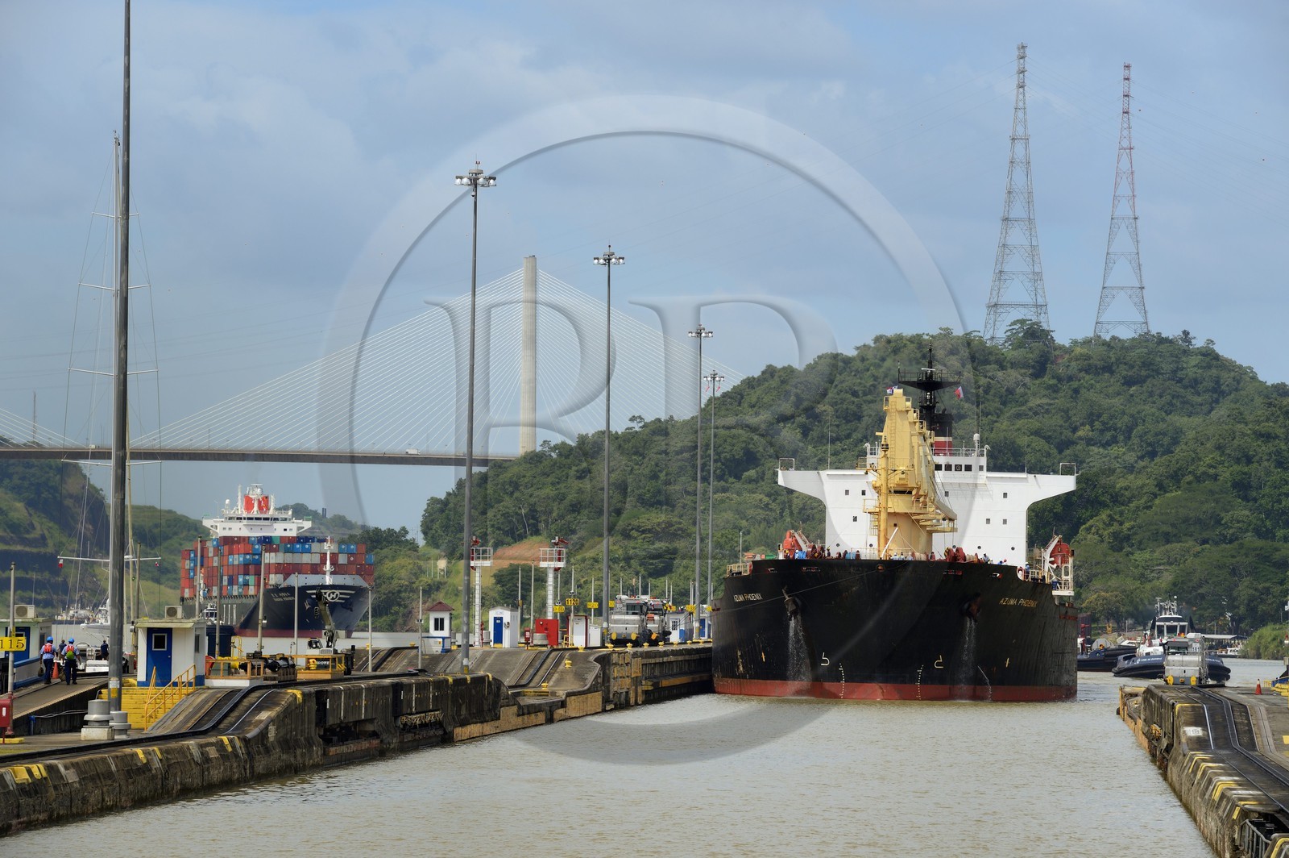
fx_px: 6082
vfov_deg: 8.1
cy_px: 429
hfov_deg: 12.1
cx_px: 644
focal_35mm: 170
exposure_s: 1/400
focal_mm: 170
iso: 200
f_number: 11
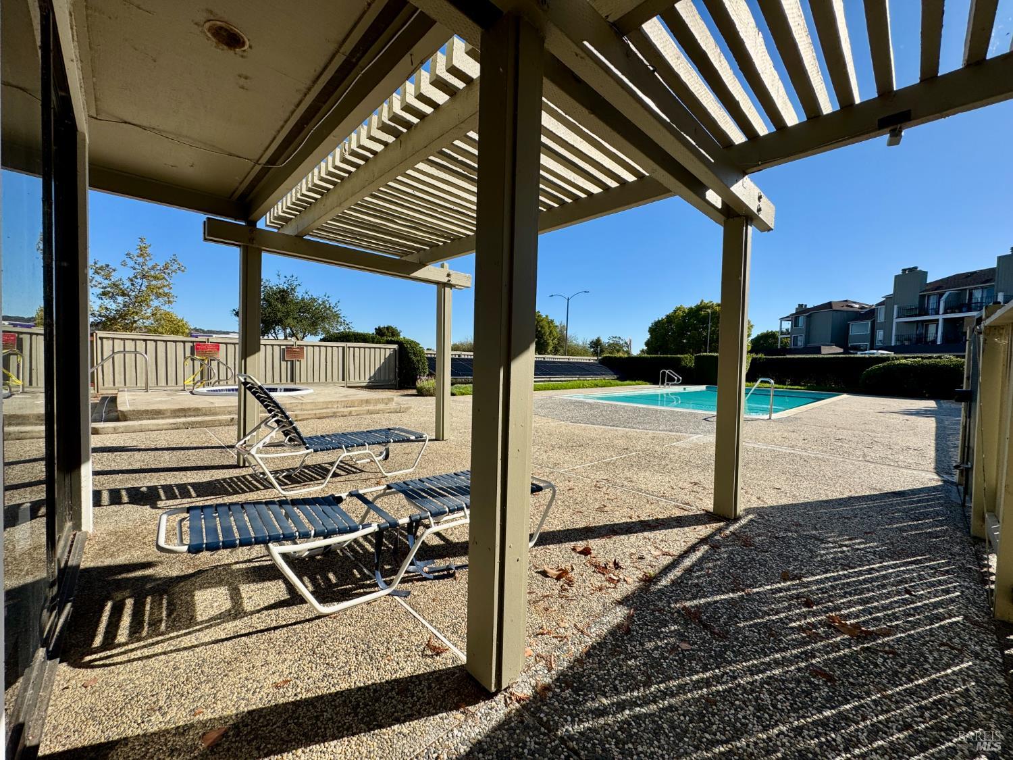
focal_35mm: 14
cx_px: 506
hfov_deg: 102.1
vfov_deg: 85.7
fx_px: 410
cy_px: 380
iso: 40
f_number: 2.2
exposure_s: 1/1927
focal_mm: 2.22
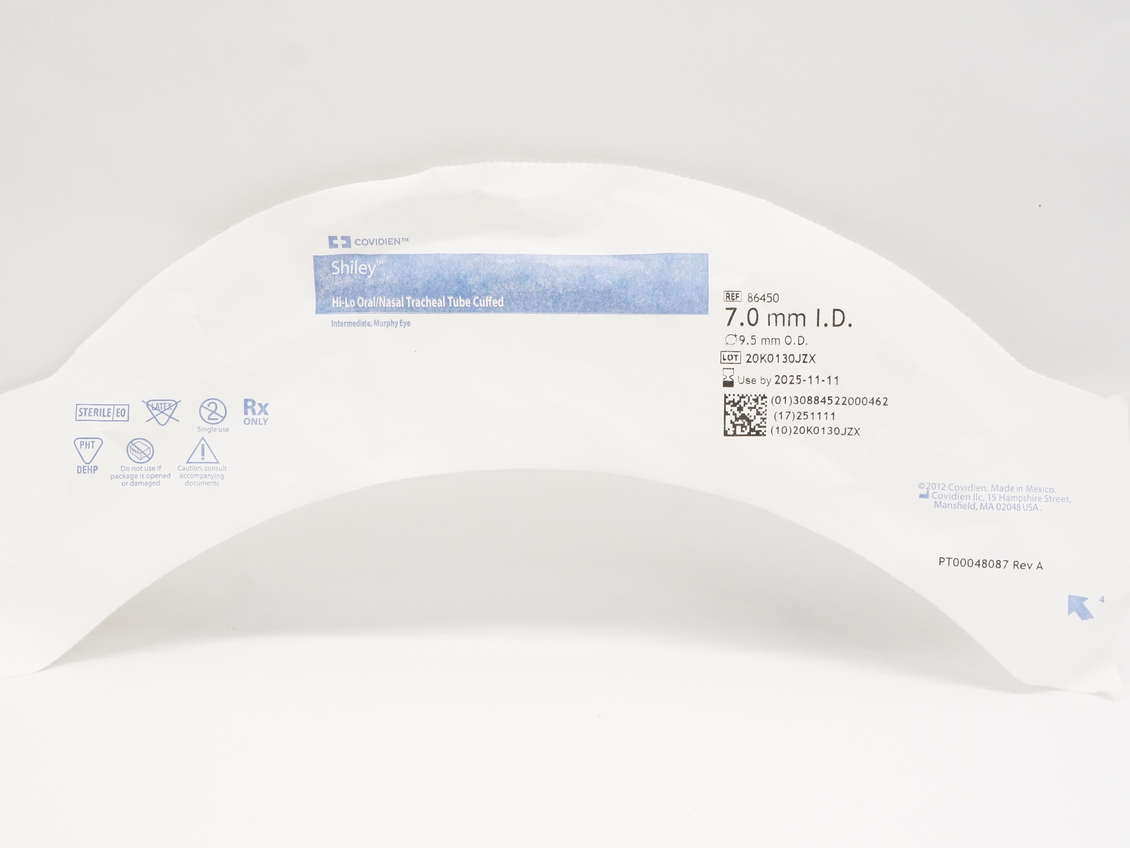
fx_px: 1306
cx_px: 532
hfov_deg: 46.8
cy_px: 423
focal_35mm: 40
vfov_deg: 36.0
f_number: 8
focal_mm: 24
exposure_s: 1/250
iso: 3200
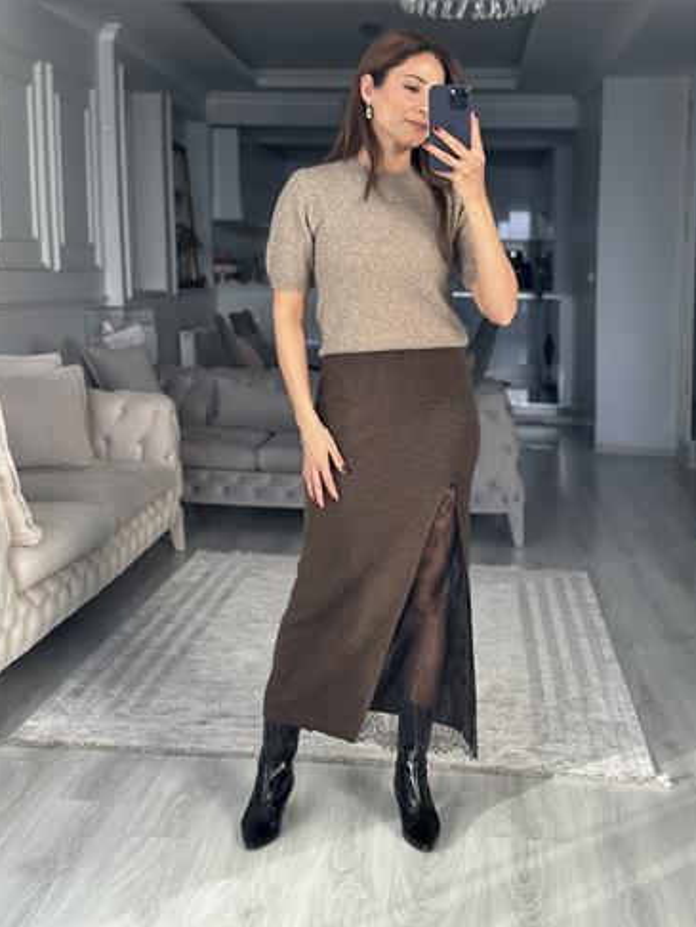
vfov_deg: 38.2
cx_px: 355
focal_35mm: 50
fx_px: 1339
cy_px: 450
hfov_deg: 29.1
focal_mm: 6.86
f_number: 1.78
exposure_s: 1/141
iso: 125
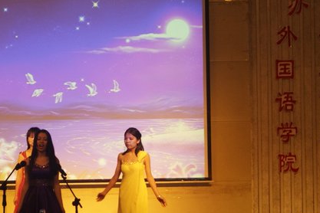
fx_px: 1280
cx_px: 92
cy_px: 154
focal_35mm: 144
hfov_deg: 14.2
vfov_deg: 9.5
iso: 200
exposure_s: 1/25
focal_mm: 50
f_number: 5.6
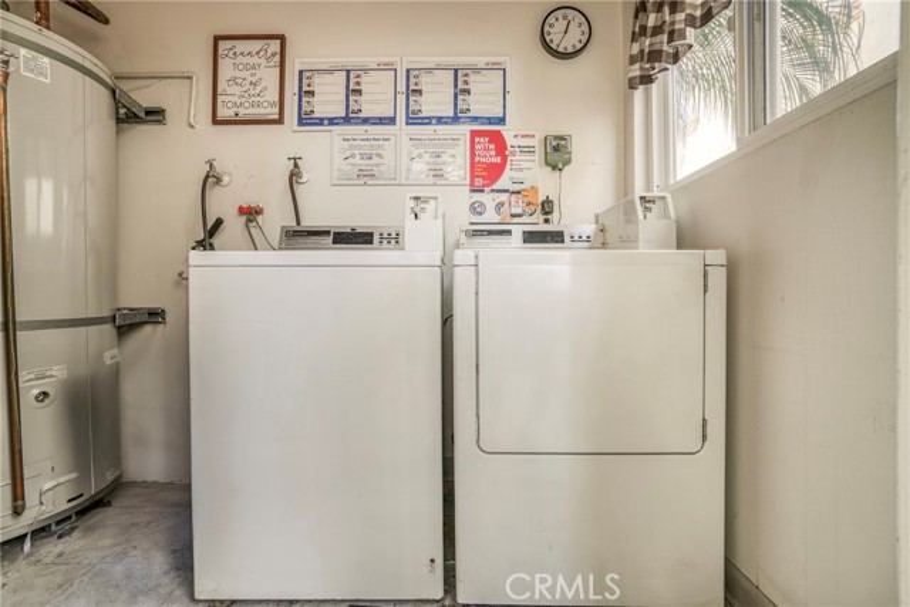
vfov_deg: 77.4
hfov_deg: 100.4
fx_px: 379
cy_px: 304
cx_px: 455
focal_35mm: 15
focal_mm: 10
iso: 400
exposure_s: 1/30
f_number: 5
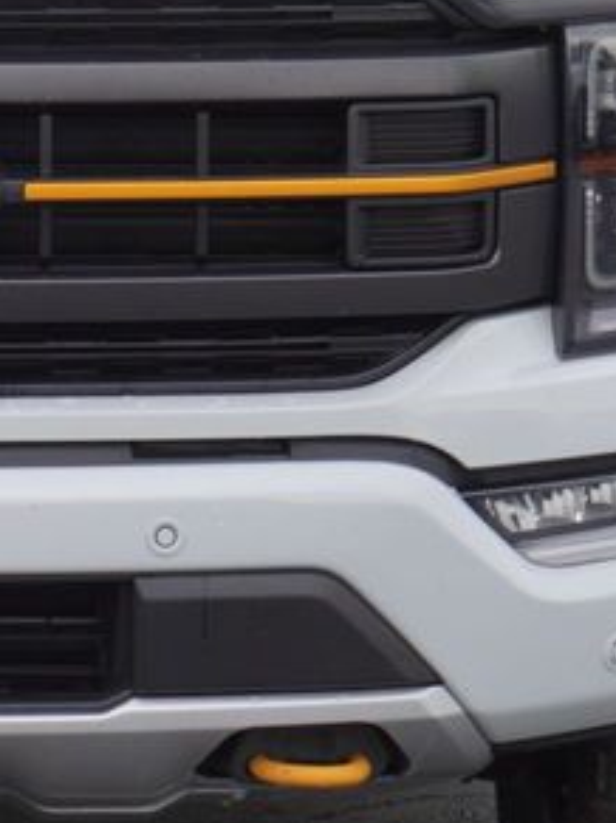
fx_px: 5193
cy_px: 204
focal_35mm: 219
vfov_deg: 9.0
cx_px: -138
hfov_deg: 6.7
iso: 100
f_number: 5.6
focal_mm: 43
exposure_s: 1/80
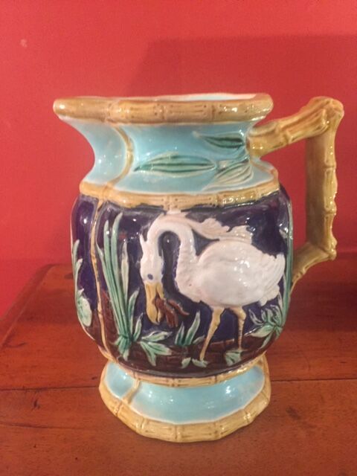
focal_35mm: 29
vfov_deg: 61.7
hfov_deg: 48.2
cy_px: 238
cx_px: 178
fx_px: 399
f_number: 2.2
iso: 320
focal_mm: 4.15
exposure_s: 1/17
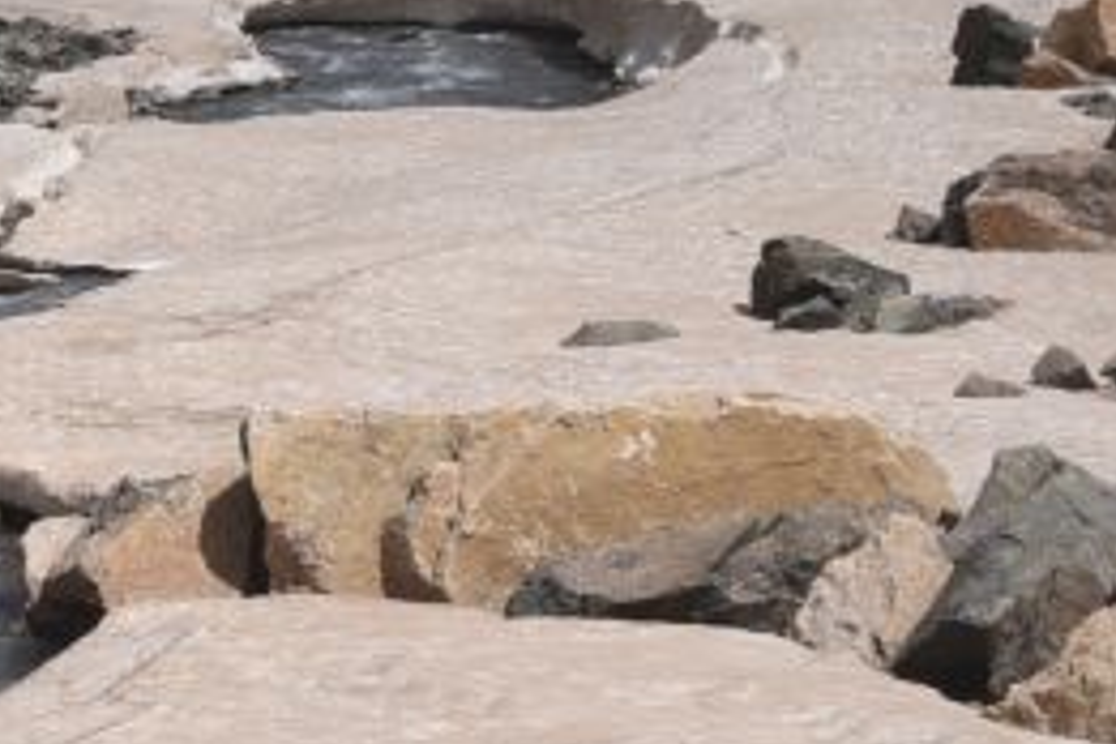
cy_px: -109
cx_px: -372
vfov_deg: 5.5
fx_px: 7718
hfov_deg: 8.2
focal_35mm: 249
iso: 160
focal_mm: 50
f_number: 18
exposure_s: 1/125
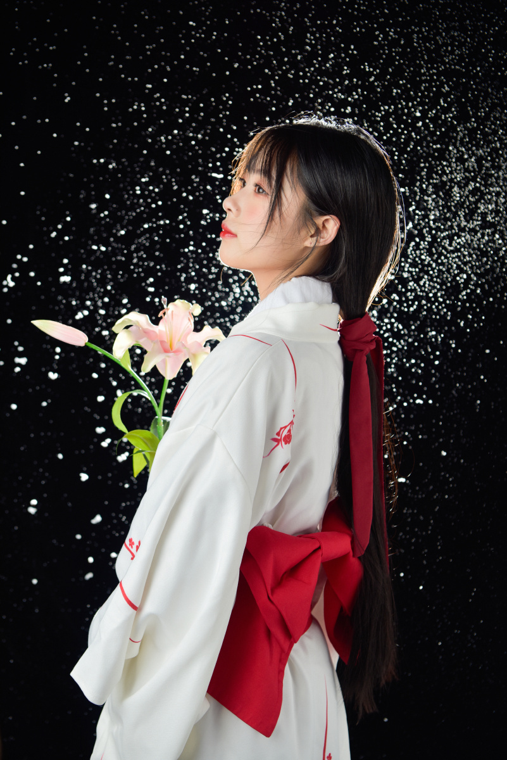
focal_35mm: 48
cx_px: 254
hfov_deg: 28.1
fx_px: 1013
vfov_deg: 41.1
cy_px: 380
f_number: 4.5
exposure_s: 1/125
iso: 64
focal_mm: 48
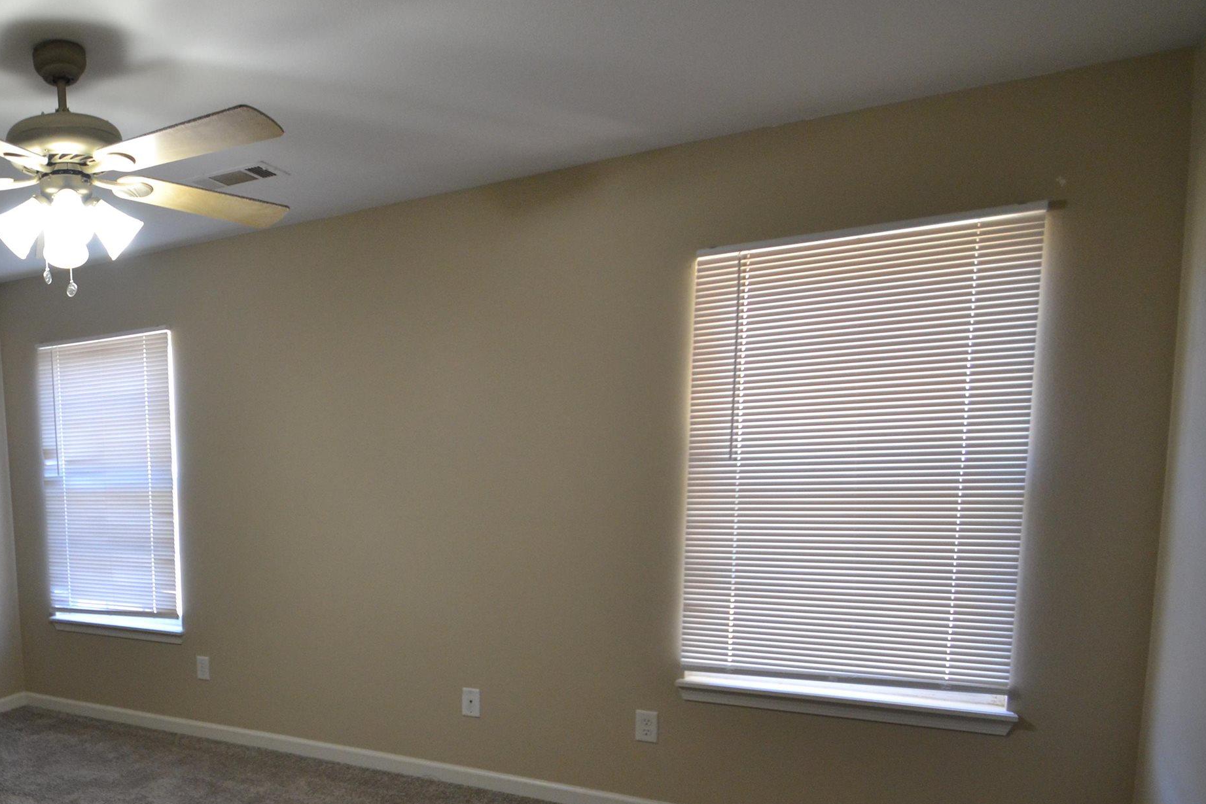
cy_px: 520
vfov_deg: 50.6
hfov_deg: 65.0
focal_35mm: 25
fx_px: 838
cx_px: 238
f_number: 3.5
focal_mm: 10
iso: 720
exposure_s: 1/60
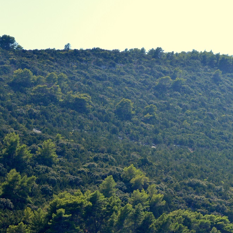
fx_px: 1028
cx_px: 116
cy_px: 154
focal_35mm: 135
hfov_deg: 12.9
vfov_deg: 12.9
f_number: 4.5
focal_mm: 70
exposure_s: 1/8000
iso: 1250
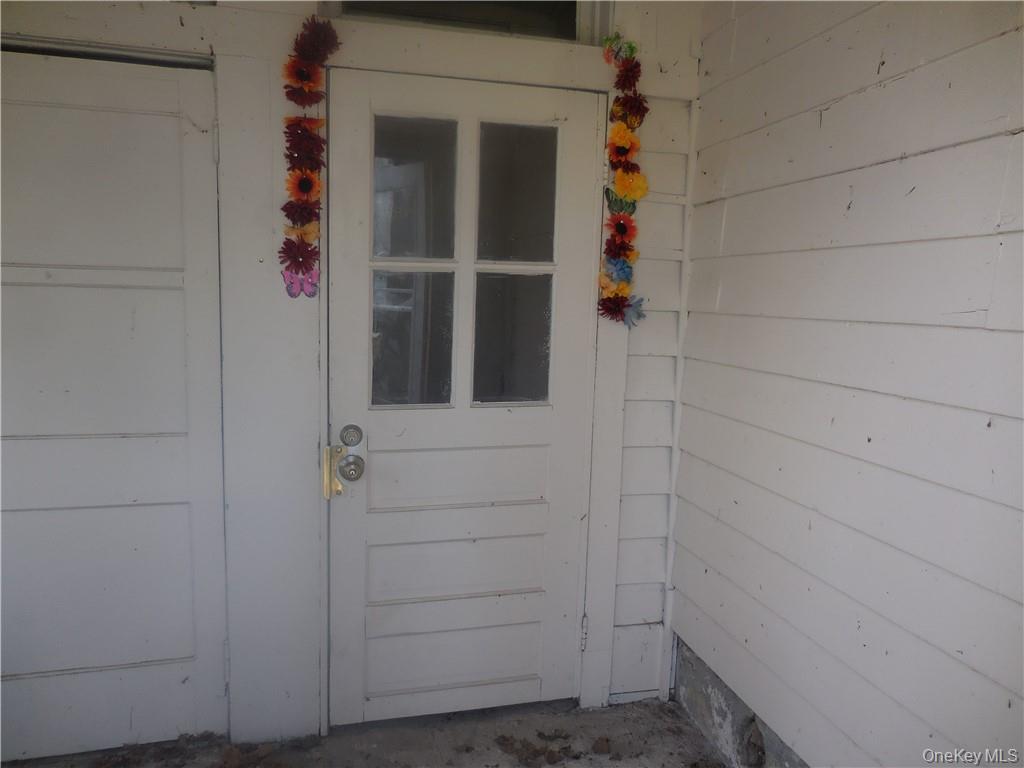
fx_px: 740
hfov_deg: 69.4
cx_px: 512
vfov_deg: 54.9
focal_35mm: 25
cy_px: 384
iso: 125
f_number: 3.3
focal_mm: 4.5
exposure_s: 1/100
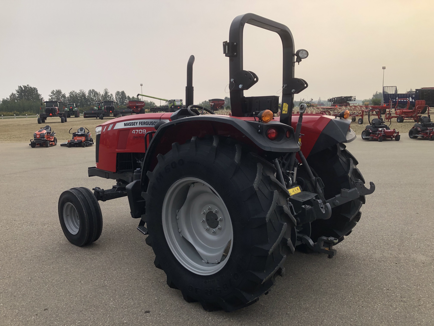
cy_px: 163
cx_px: 217
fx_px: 351
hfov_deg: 63.4
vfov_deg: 49.7
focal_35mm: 28
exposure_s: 1/979
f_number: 1.8
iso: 20
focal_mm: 3.99
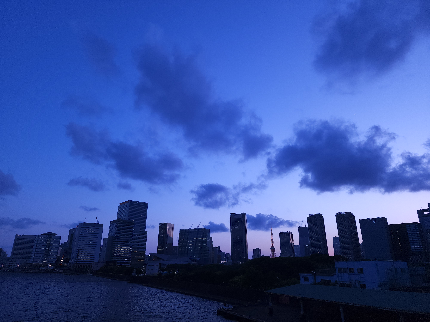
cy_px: 161
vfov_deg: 58.9
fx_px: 286
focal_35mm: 23
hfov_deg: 73.9
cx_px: 215
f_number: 1.8
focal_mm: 6.4
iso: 25
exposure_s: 1/50
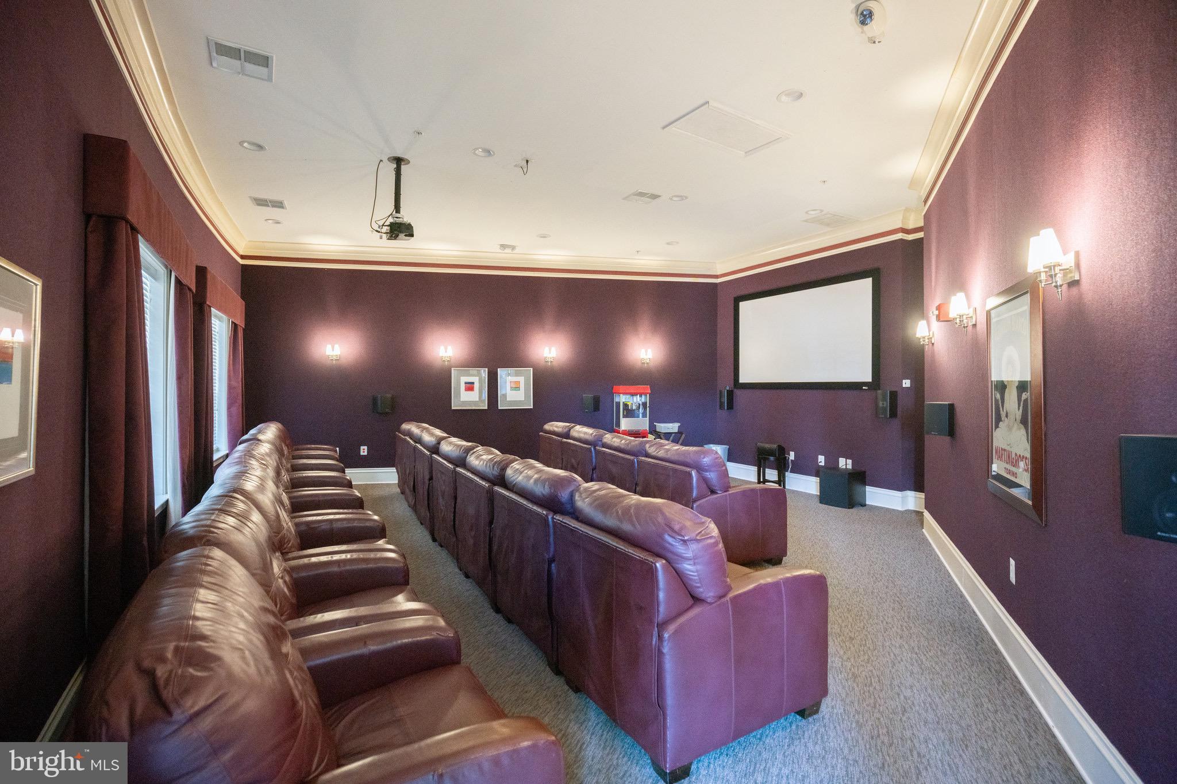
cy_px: 392
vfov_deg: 73.7
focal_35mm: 16
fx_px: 523
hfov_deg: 96.7
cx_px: 588
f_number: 4
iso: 1600
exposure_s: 1/40
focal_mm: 16
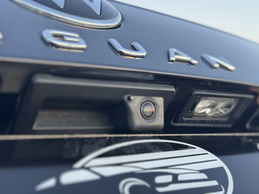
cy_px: 97
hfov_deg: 39.7
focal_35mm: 48
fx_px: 359
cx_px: 130
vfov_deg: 30.3
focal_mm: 6.76
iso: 125
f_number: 1.78
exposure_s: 1/60
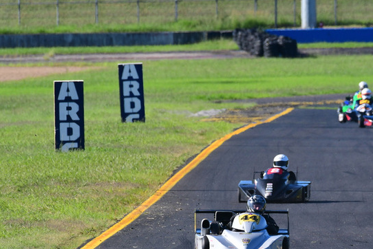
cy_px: 174
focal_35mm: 1062
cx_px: 268
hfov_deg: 1.9
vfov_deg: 1.3
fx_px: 11009
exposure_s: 1/640
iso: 500
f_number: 10
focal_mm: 480
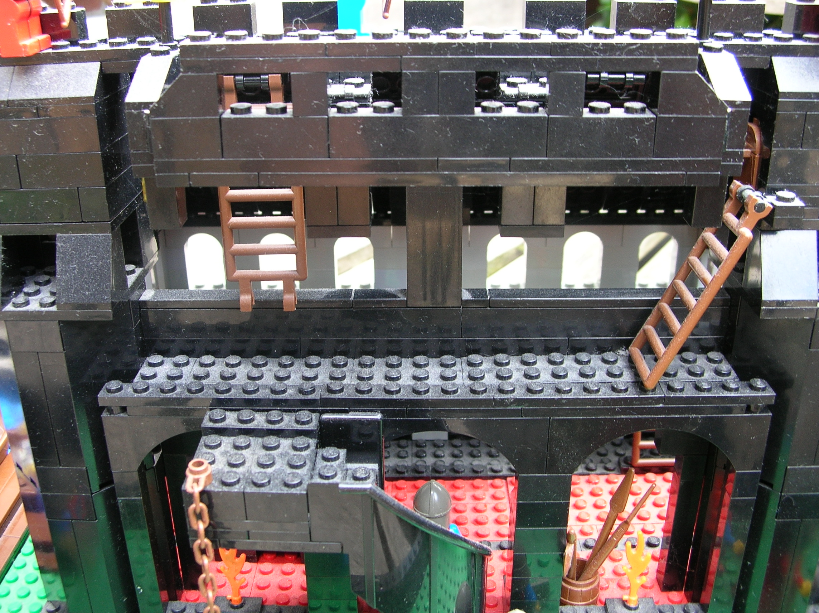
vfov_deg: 39.6
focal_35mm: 36
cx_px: 410
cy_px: 306
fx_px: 851
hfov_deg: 51.4
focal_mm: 6
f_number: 2.7
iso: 50
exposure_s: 1/14.1
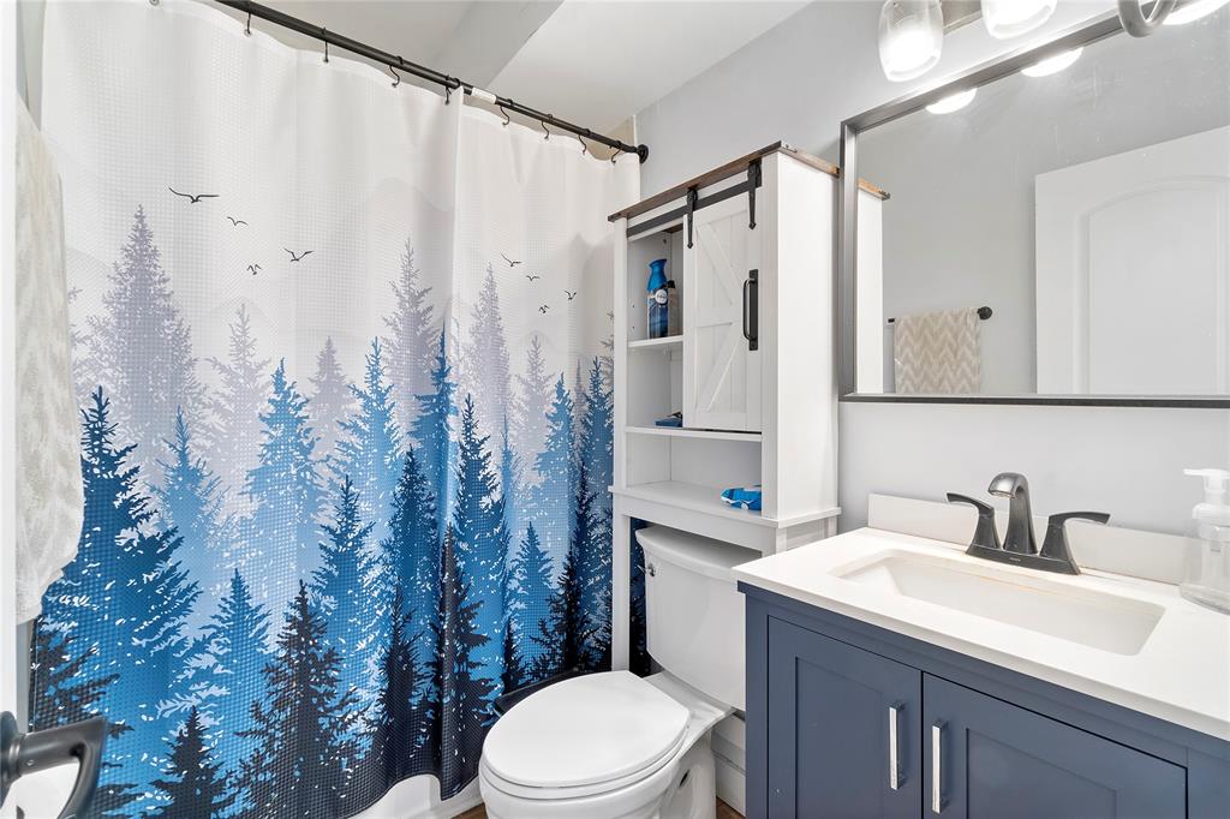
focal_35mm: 15
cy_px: 410
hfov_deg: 100.4
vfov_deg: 77.3
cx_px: 615
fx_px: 512
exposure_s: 1/2.5
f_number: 11
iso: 160
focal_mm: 10
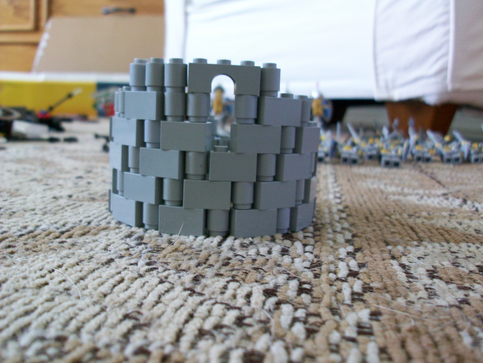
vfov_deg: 41.8
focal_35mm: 34
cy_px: 182
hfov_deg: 54.0
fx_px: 474
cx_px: 242
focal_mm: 5.7
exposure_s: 1/16.8
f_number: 2.8
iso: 160
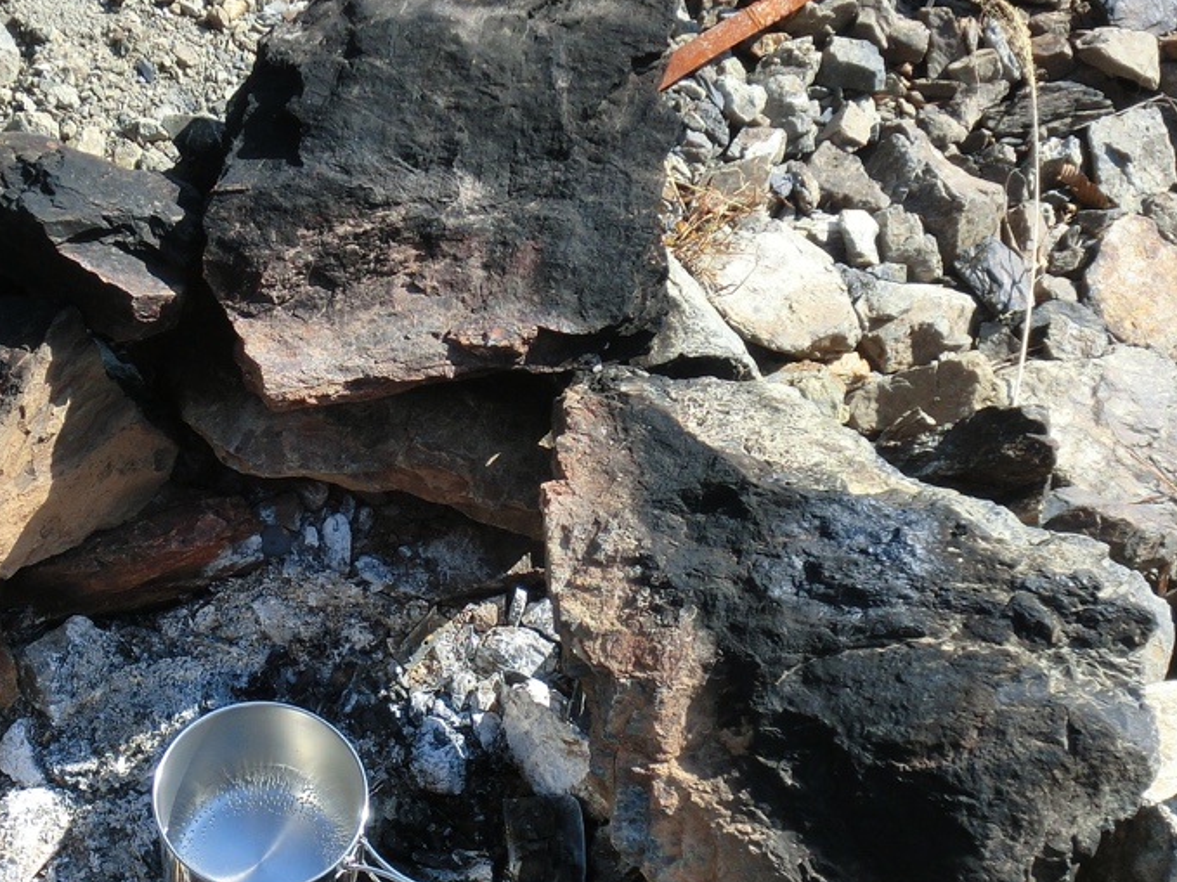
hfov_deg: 29.0
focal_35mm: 66
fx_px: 2244
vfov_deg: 22.1
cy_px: 596
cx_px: 317
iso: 100
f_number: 3.2
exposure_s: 1/500
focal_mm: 6.1
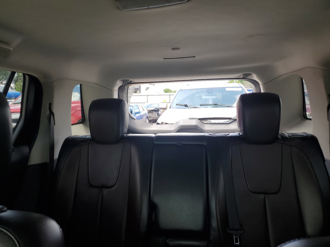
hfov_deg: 67.3
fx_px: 248
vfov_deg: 53.1
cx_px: 165
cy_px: 124
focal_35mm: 26
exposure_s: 1/385
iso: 50
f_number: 1.5
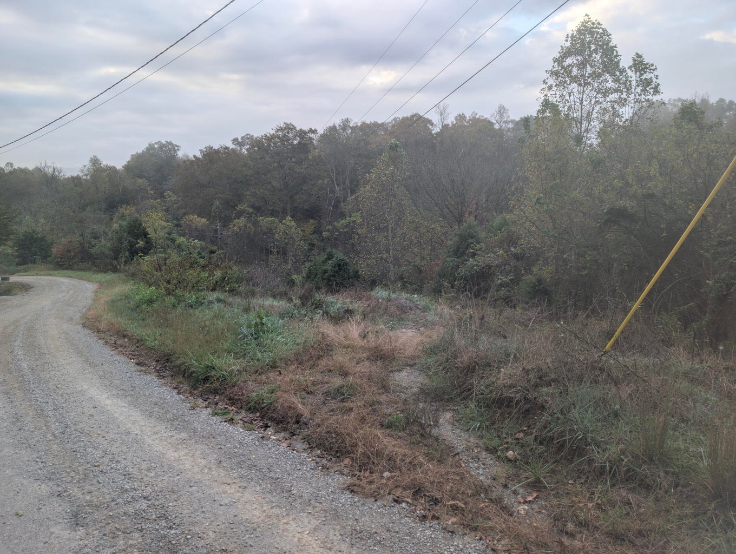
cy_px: 277
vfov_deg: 56.9
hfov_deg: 71.5
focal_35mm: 24
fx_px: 511
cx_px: 368
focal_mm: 6.9
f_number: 1.68
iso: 19
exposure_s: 1/108
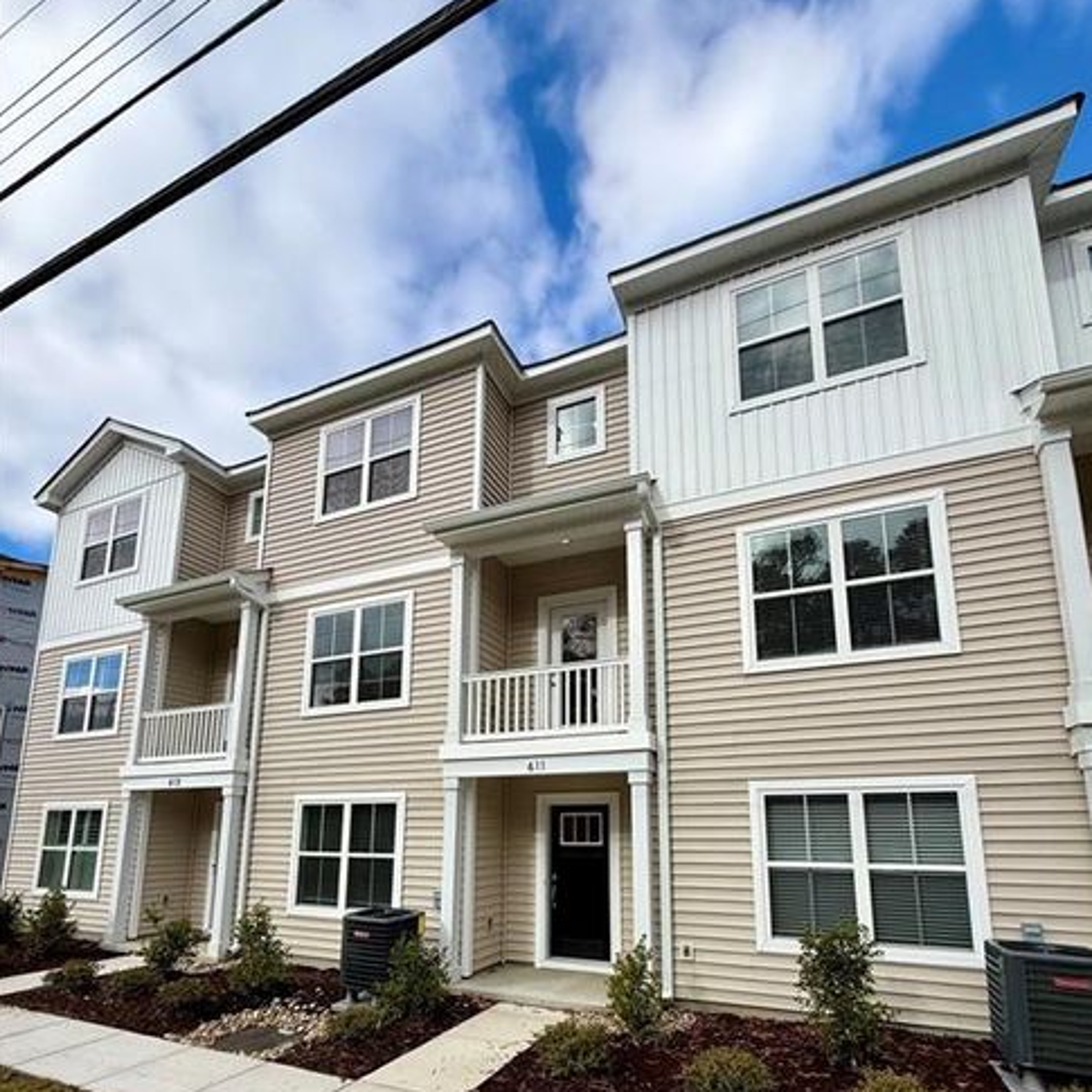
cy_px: 735
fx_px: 607
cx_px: 556
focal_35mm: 17
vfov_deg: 80.9
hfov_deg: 84.0
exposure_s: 1/1399
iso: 50
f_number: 2.2
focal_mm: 2.22
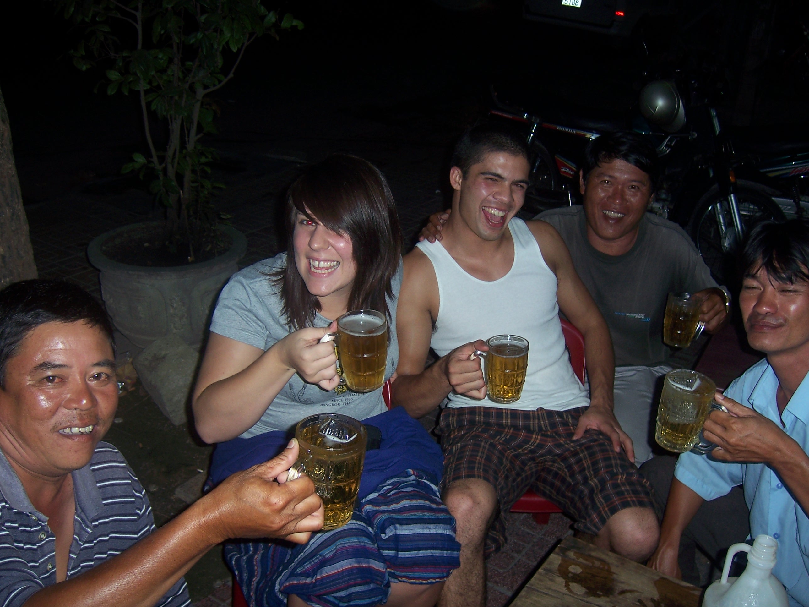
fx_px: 841
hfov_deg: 51.4
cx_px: 404
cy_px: 304
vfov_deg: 39.7
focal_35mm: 36
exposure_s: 1/60
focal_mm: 6.2
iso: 80
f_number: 2.8
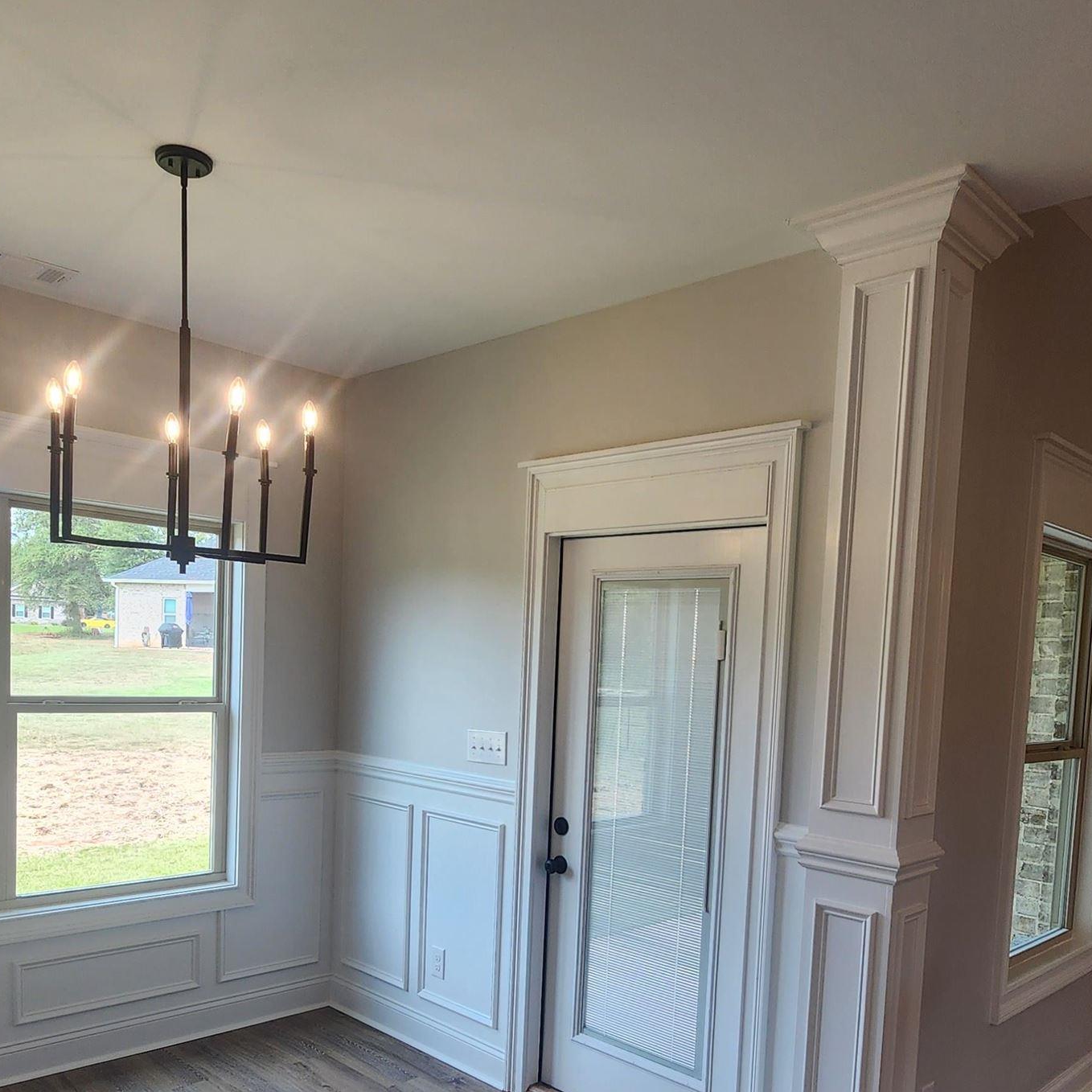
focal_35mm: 26
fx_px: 928
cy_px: 733
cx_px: 546
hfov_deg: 60.9
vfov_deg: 59.5
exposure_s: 1/120
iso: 64
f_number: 2.2
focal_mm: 2.2
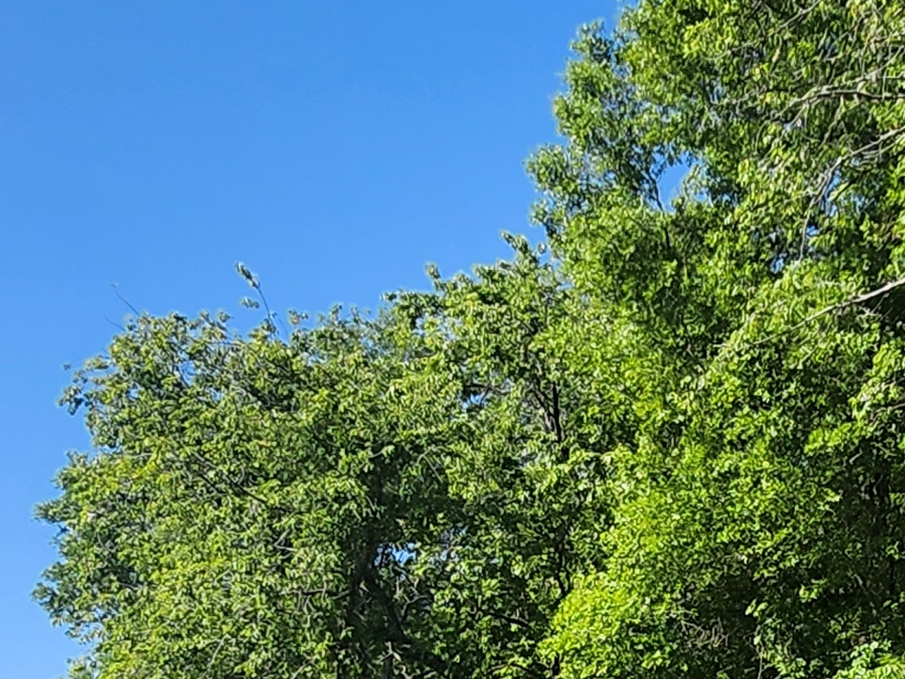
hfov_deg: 34.0
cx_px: 782
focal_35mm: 54
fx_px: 1412
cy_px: 767
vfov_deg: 24.9
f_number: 2.2
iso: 32
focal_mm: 1.7
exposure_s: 1/919
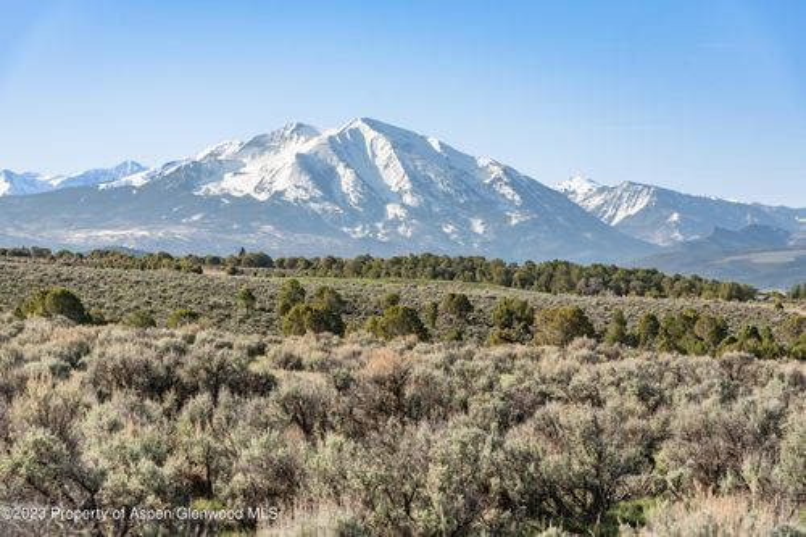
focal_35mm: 95
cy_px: 268
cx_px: 403
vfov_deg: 14.4
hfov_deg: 21.5
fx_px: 2126
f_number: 8
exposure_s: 1/400
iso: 100
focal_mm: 95
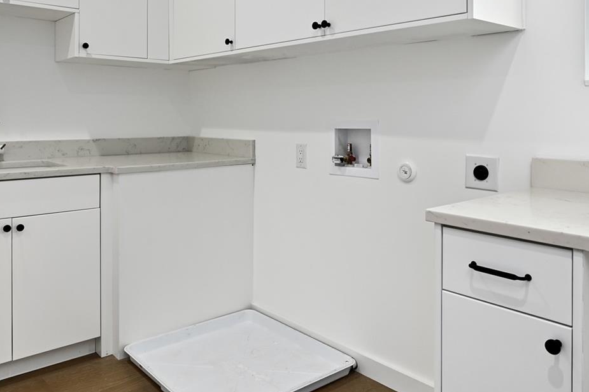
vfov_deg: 41.5
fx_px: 507
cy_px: 122
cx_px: 280
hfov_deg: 60.3
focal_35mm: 31
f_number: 8
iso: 800
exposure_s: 1/15
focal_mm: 14
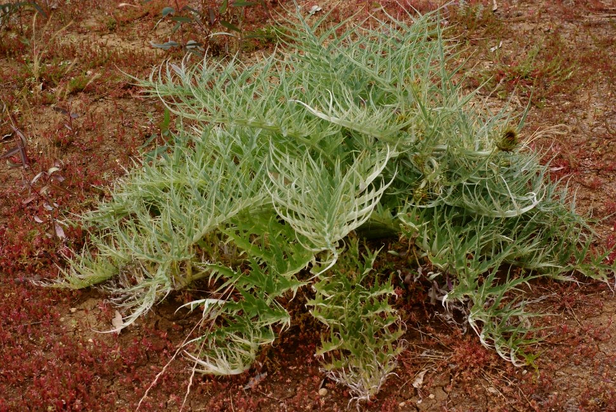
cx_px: 308
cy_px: 206
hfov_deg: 27.0
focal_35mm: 75
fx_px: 1285
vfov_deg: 18.2
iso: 800
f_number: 8
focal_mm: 50
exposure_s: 1/250
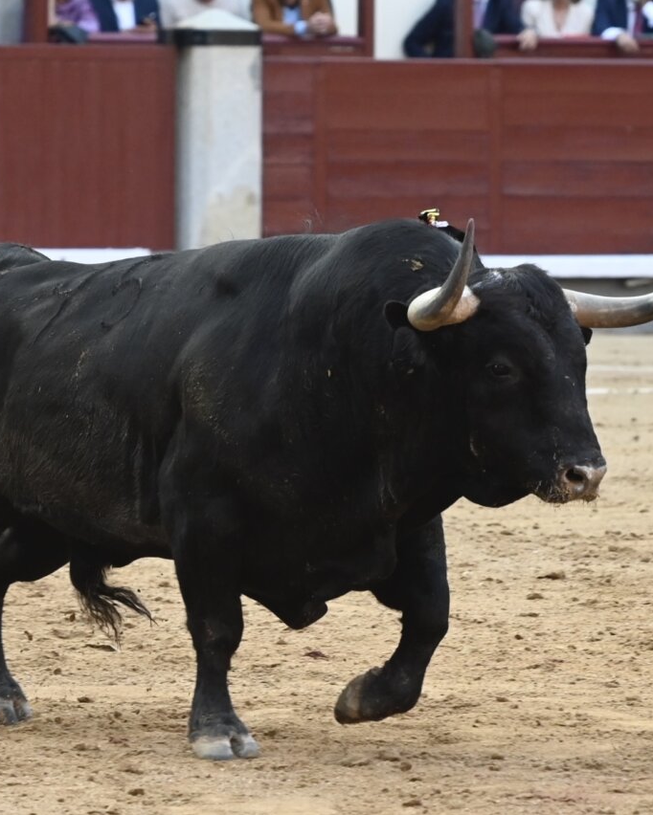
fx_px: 6883
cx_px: 248
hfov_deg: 5.4
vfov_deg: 6.8
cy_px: 407
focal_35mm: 285
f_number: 4.5
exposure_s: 1/500
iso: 1600
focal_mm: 135
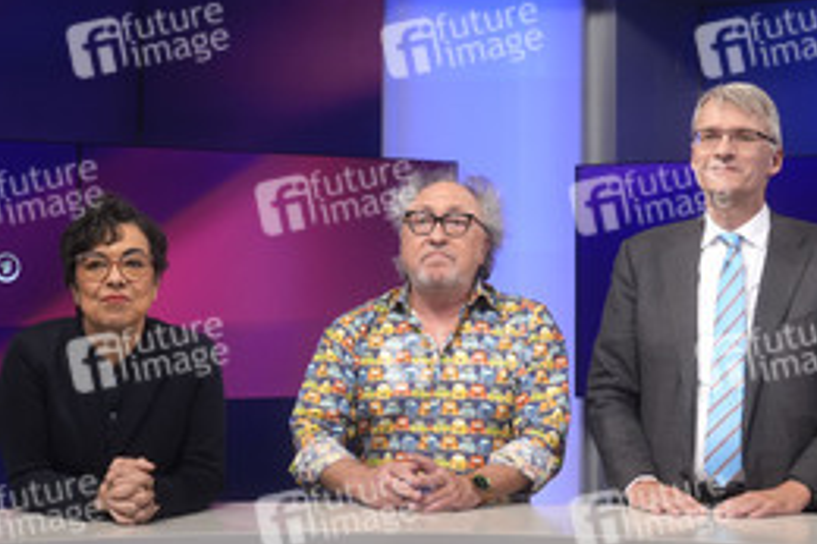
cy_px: 277
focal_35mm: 78
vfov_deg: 17.5
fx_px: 1769
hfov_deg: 26.0
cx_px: 379
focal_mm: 30
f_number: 2.2
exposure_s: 1/320
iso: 640
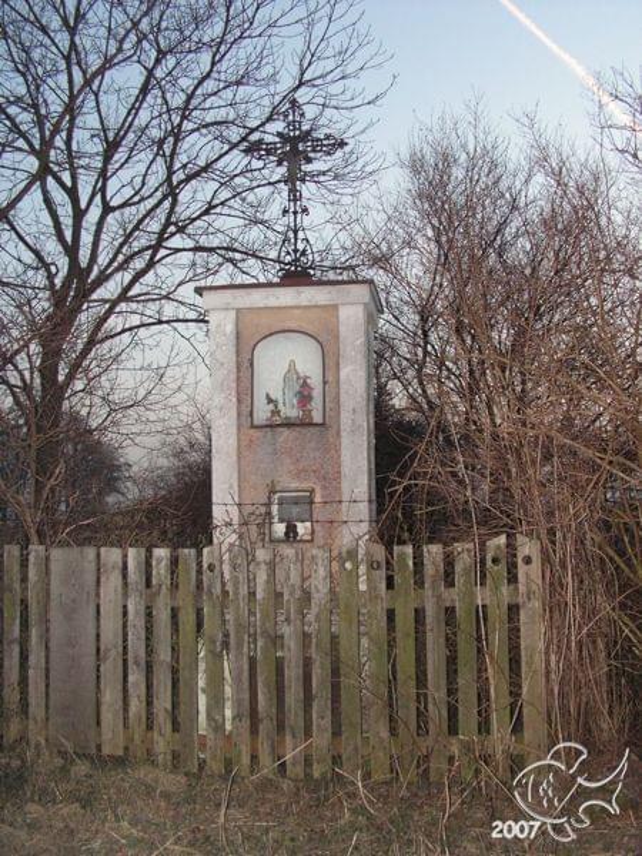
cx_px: 321
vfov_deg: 51.4
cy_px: 428
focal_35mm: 36
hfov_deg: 39.7
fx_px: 890
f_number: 3.2
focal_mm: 6
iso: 160
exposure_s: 1/40
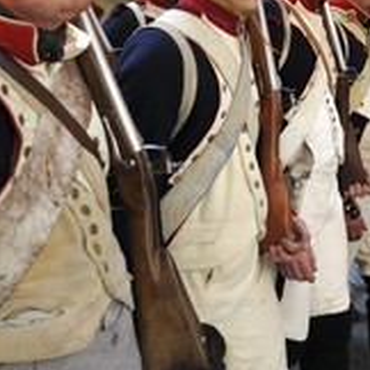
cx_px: 347
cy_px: 55
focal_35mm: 53
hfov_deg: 30.5
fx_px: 641
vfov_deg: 31.1
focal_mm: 24
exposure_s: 1/250
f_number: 5.6
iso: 400
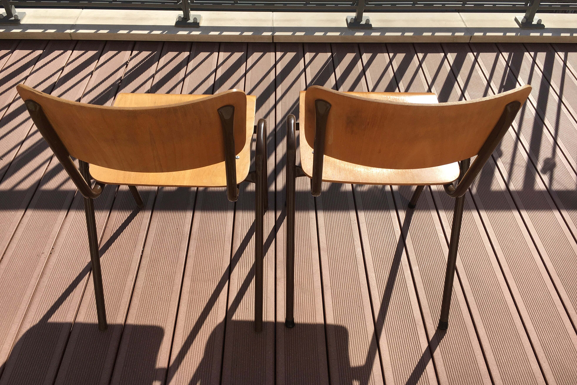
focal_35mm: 31
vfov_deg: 42.3
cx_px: 285
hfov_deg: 60.3
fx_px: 497
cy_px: 183
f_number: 2.2
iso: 25
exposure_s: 1/2024
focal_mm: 4.15
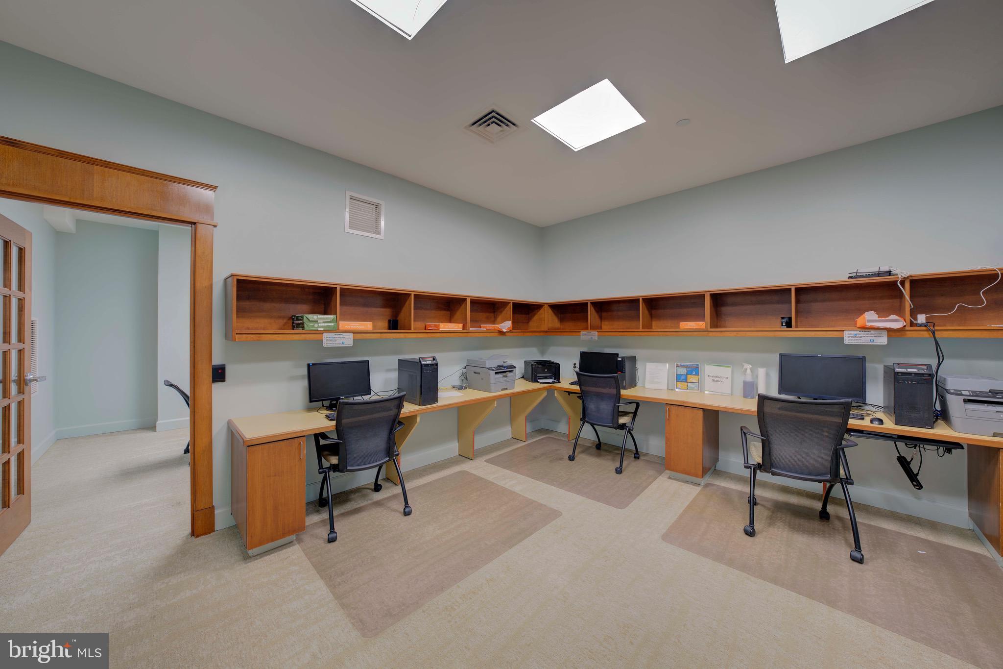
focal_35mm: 12
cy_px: 334
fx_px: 334
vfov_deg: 90.0
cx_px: 502
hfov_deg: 112.6
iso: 100
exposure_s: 2
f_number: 8
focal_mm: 12
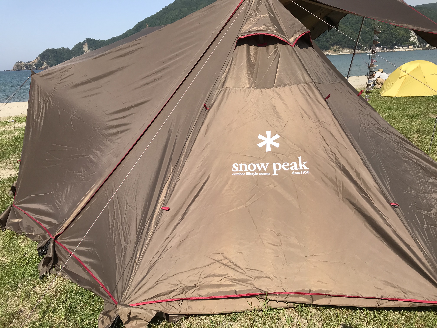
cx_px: 218
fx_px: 353
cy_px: 164
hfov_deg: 63.4
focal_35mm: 28
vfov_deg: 49.7
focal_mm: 3.99
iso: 20
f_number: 1.8
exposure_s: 1/2457
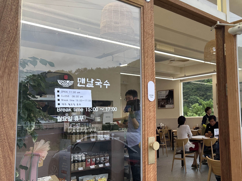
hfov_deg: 45.0
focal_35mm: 40
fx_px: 280
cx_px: 185
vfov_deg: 36.0
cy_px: 89
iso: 40
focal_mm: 5.7
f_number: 1.5
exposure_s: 1/176
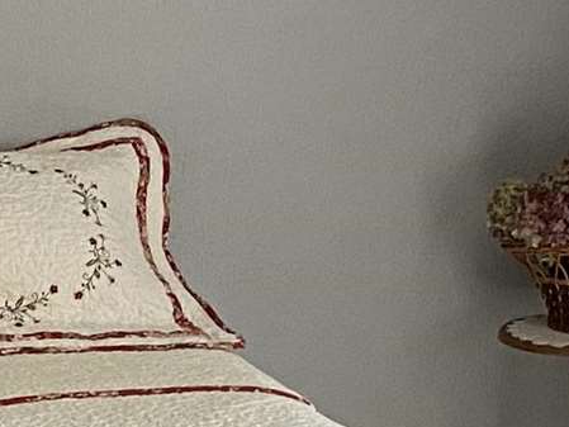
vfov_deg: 8.3
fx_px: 2927
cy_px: 416
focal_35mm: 178
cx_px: 0
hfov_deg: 11.0
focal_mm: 4.25
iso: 200
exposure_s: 1/60
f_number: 1.8
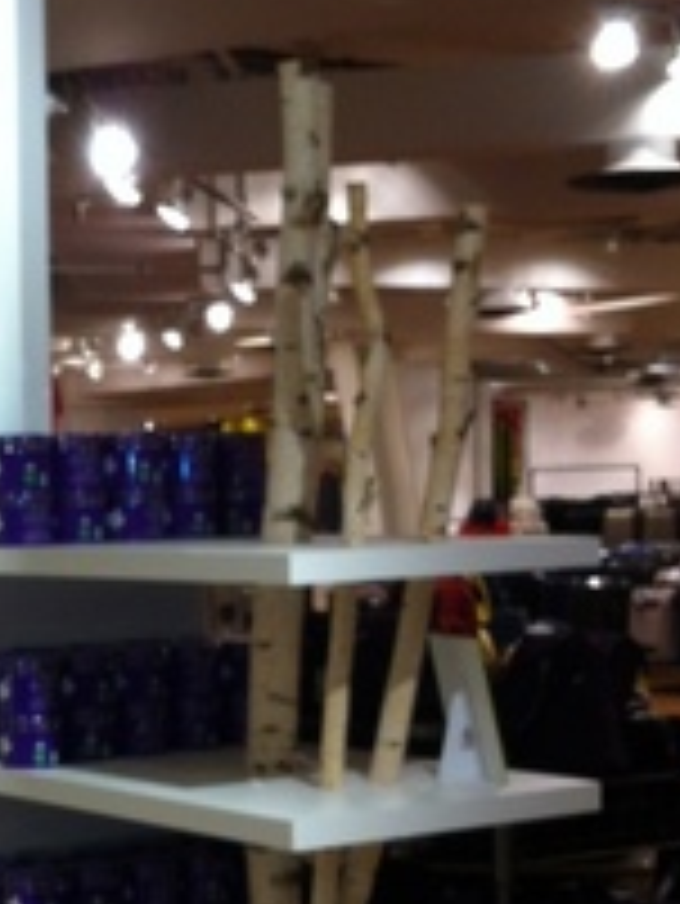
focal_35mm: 93
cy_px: 699
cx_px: 27
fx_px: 2433
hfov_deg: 15.7
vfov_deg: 20.9
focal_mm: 3.85
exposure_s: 1/15
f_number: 2.8
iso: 80
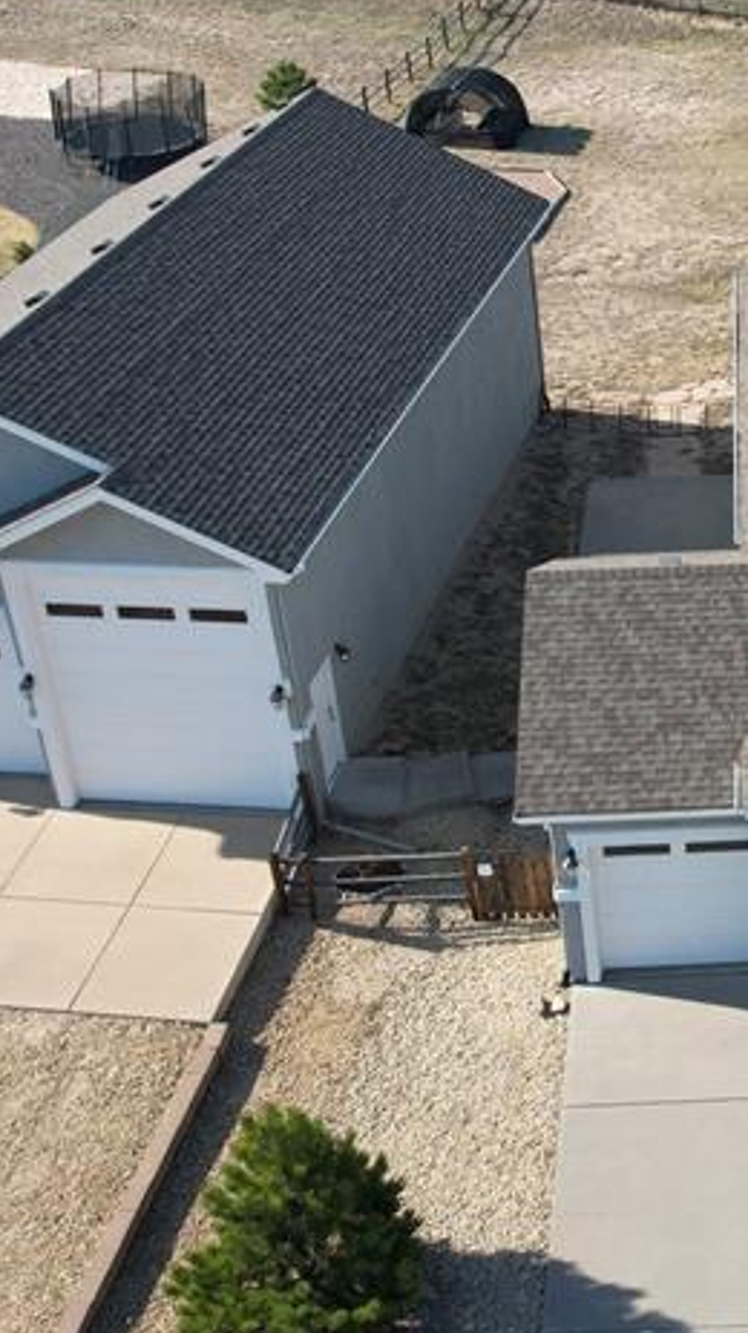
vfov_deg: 40.4
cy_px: 536
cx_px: 866
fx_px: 1801
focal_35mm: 51
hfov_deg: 21.9
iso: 100
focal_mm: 8.38
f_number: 2.8
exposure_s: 1/1000
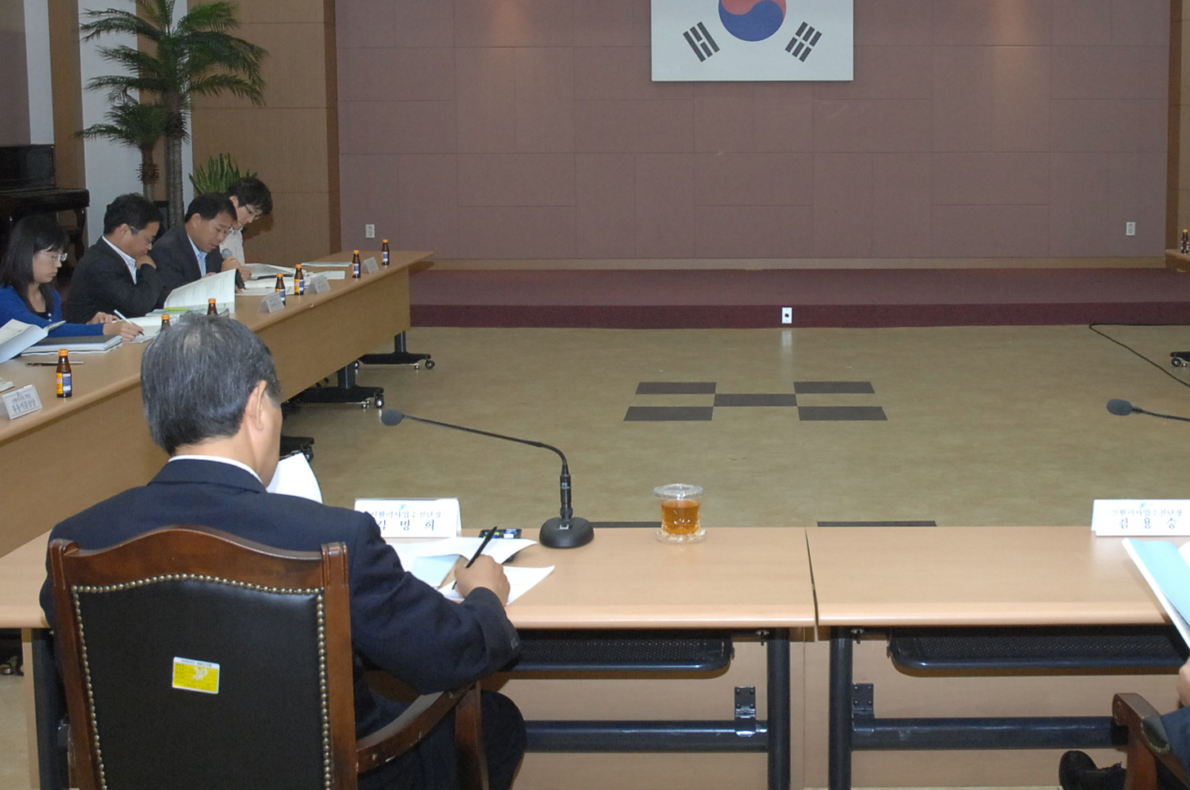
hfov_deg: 37.3
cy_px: 274
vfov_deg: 25.3
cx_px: 766
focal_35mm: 53
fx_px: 1750
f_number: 6.7
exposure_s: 1/60
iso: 800
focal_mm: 24
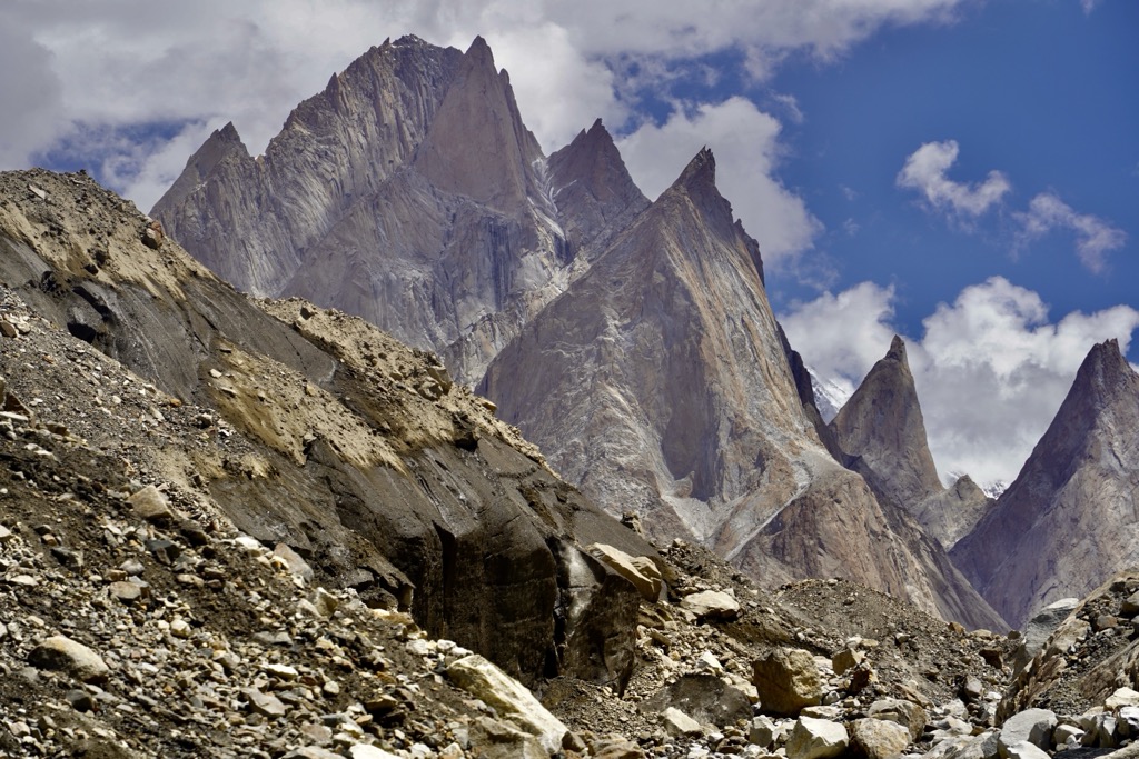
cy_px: 380
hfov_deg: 15.0
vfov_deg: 10.0
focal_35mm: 137
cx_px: 570
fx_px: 4335
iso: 100
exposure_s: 1/250
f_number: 9
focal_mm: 137
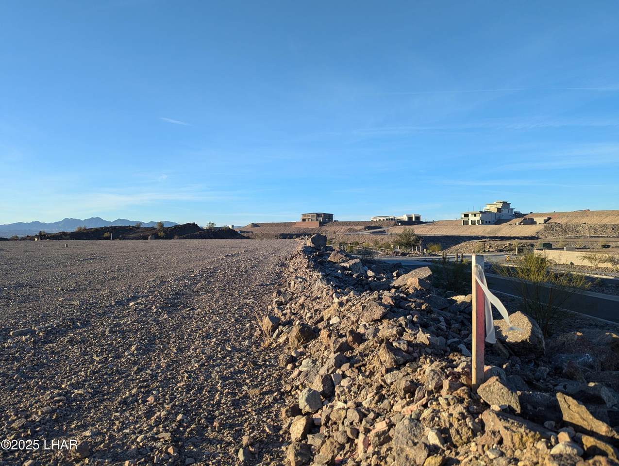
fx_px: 430
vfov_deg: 56.9
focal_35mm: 24
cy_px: 233
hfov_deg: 71.5
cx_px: 310
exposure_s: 1/935
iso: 44
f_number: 1.85
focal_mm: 6.81
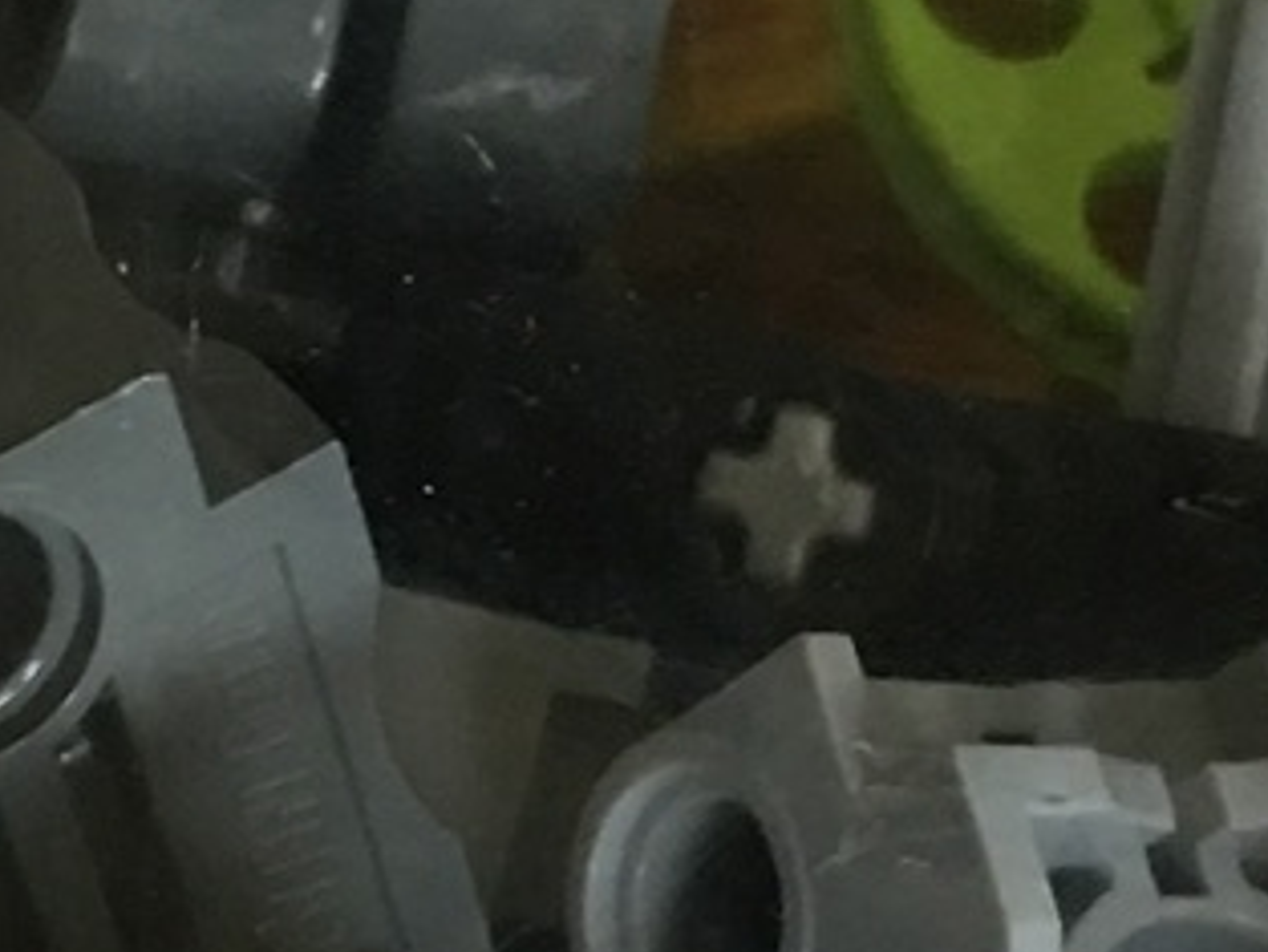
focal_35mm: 190
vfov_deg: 7.8
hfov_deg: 10.4
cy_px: 561
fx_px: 6962
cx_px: 354
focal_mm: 4.15
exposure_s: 1/15
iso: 64
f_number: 2.2
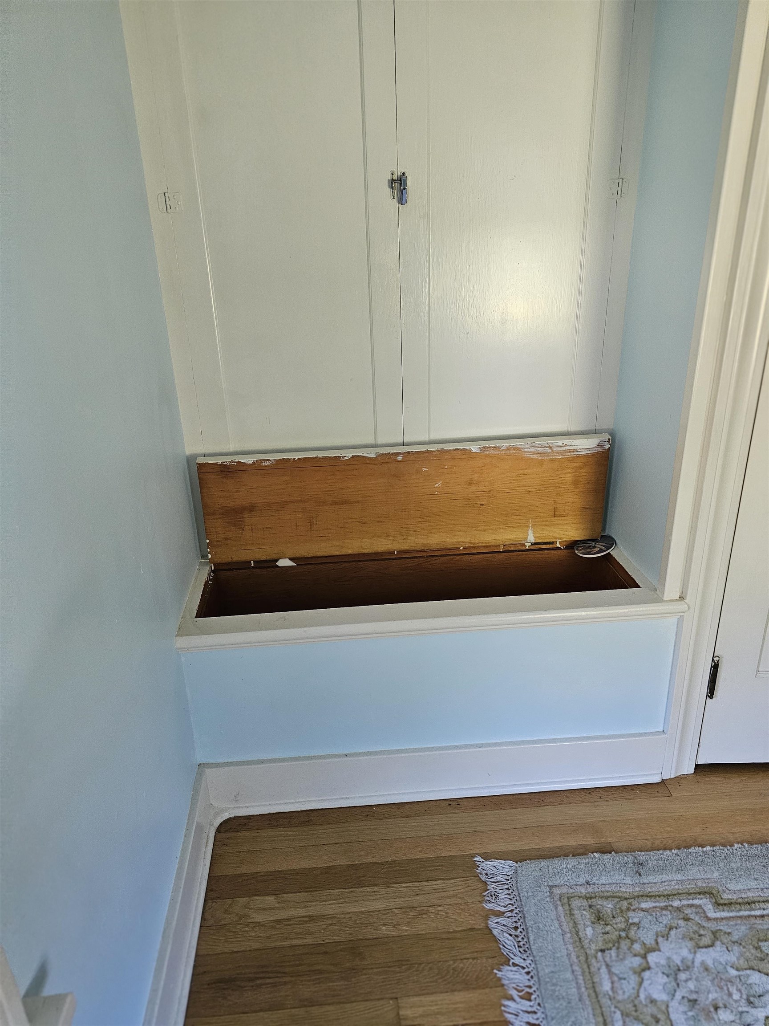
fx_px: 681
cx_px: 384
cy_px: 513
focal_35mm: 23
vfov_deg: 73.9
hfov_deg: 58.9
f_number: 1.7
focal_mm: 6.3
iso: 640
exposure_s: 1/120
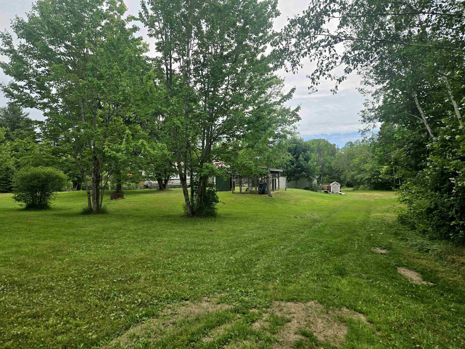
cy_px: 174
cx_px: 232
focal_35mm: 23
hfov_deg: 73.9
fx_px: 309
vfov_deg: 58.9
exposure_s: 1/2000
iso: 25
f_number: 1.8
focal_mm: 5.4
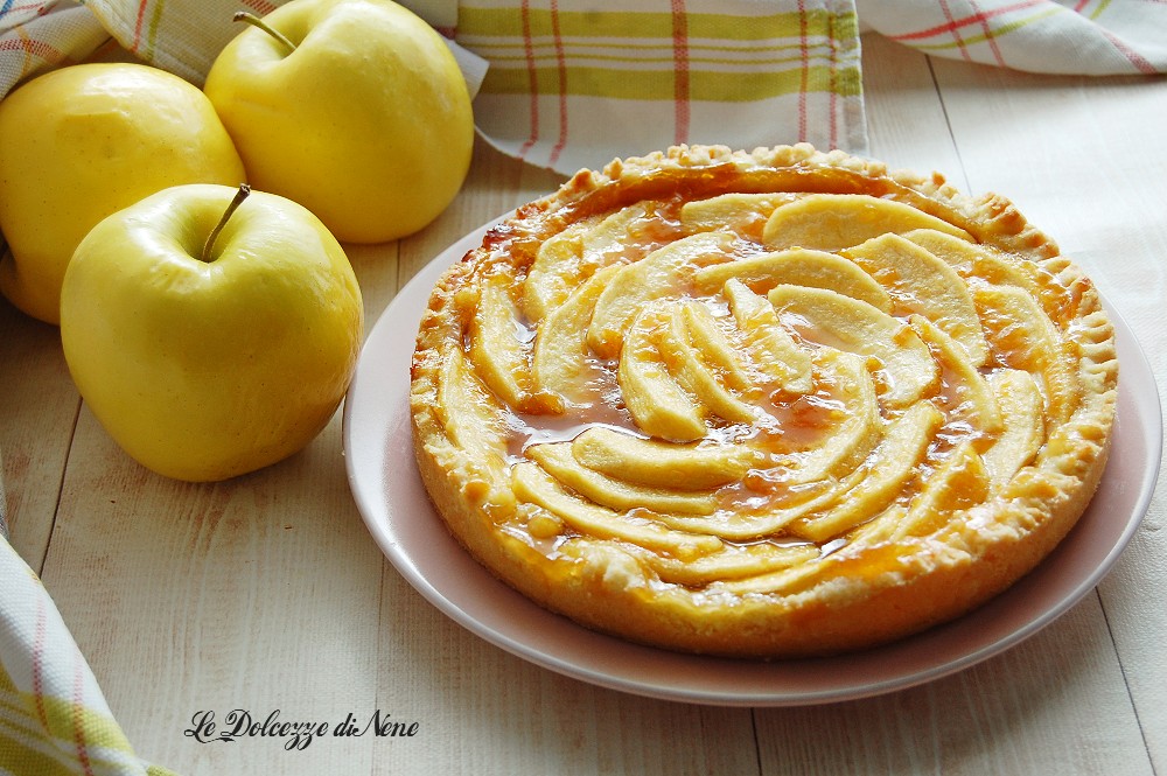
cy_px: 388
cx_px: 584
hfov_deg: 31.9
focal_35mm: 63
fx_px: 2041
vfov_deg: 21.5
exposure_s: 1/60
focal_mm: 42
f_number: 8
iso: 280
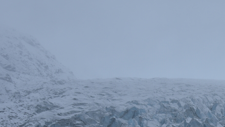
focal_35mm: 140
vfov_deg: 8.6
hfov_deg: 14.9
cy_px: 126
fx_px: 835
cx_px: 266
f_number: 7.1
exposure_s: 1/200
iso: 100
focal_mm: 48
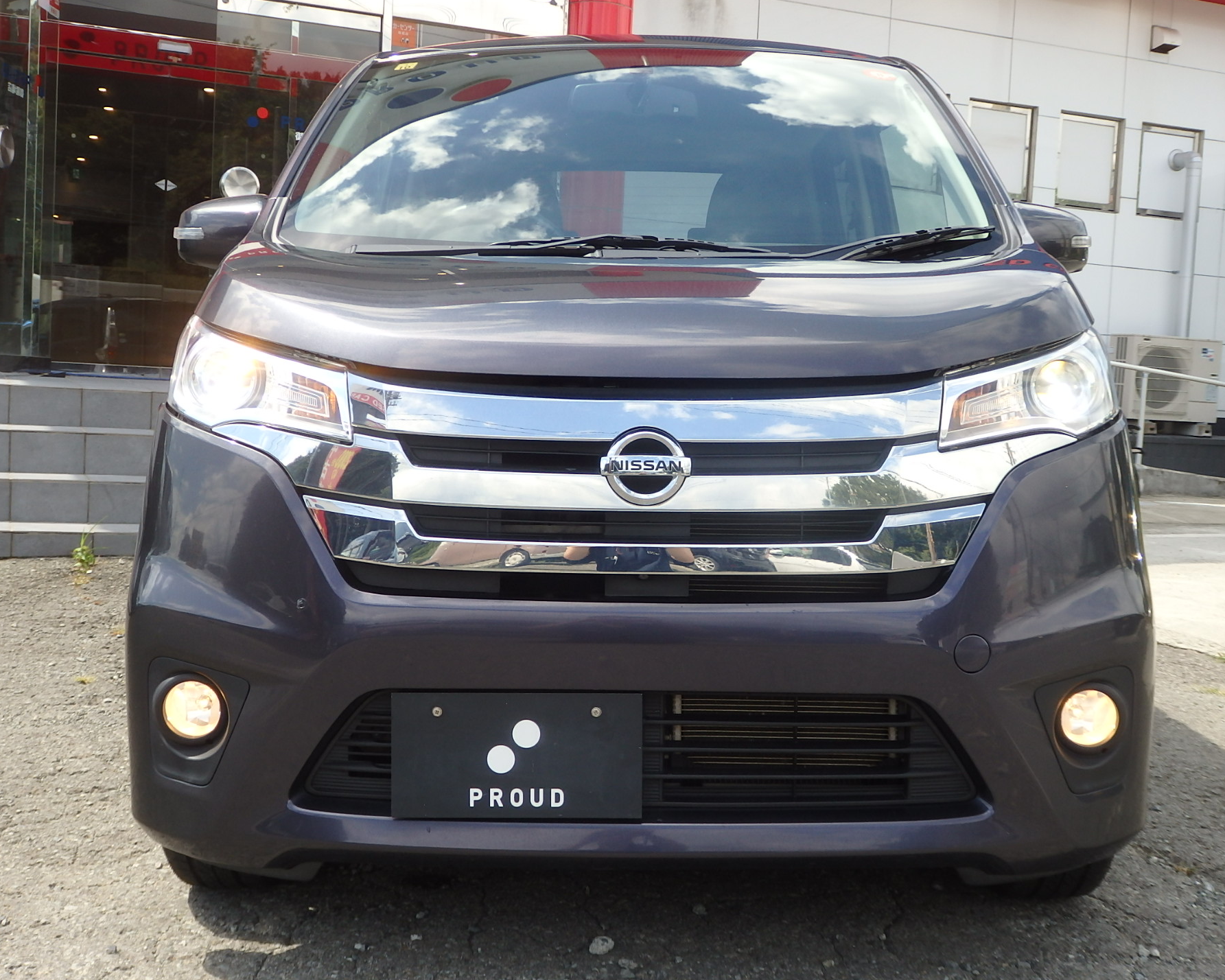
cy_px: 491
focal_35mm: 42
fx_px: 1523
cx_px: 640
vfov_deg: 35.7
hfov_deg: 43.8
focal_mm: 7.3
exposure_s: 1/80
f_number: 3.7
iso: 125
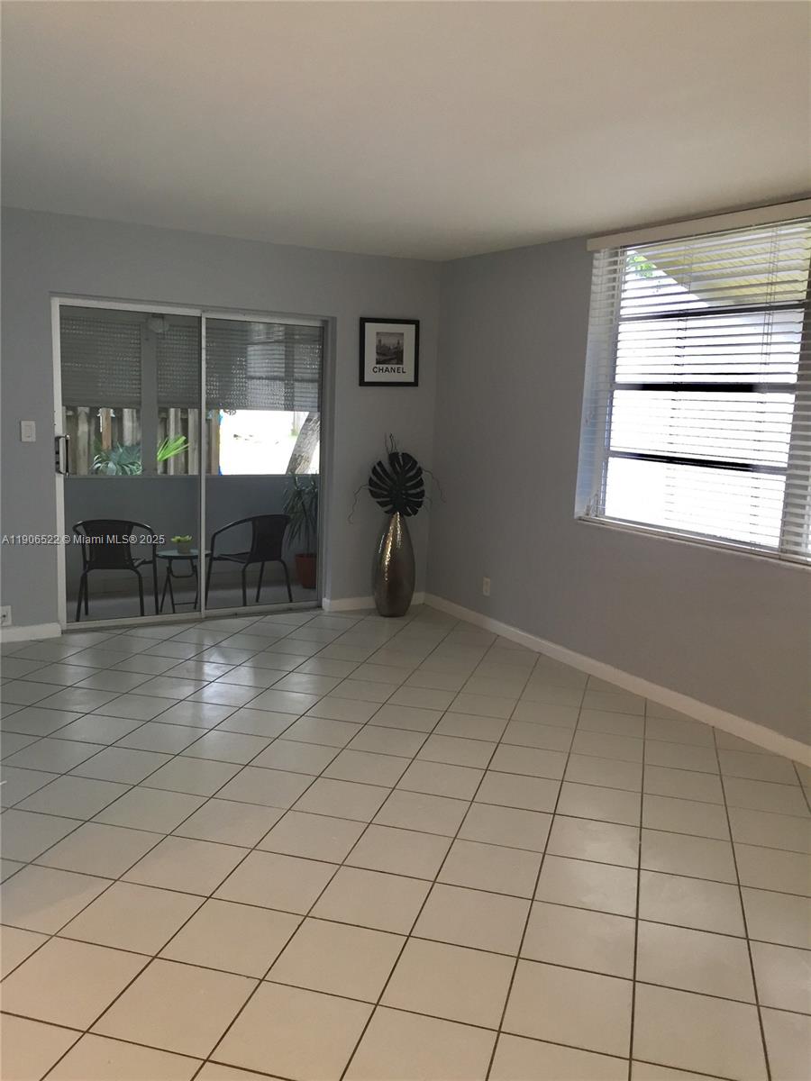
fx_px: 906
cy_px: 540
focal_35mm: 29
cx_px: 406
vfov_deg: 61.7
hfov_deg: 48.2
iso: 32
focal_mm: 4.15
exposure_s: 1/30
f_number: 2.2
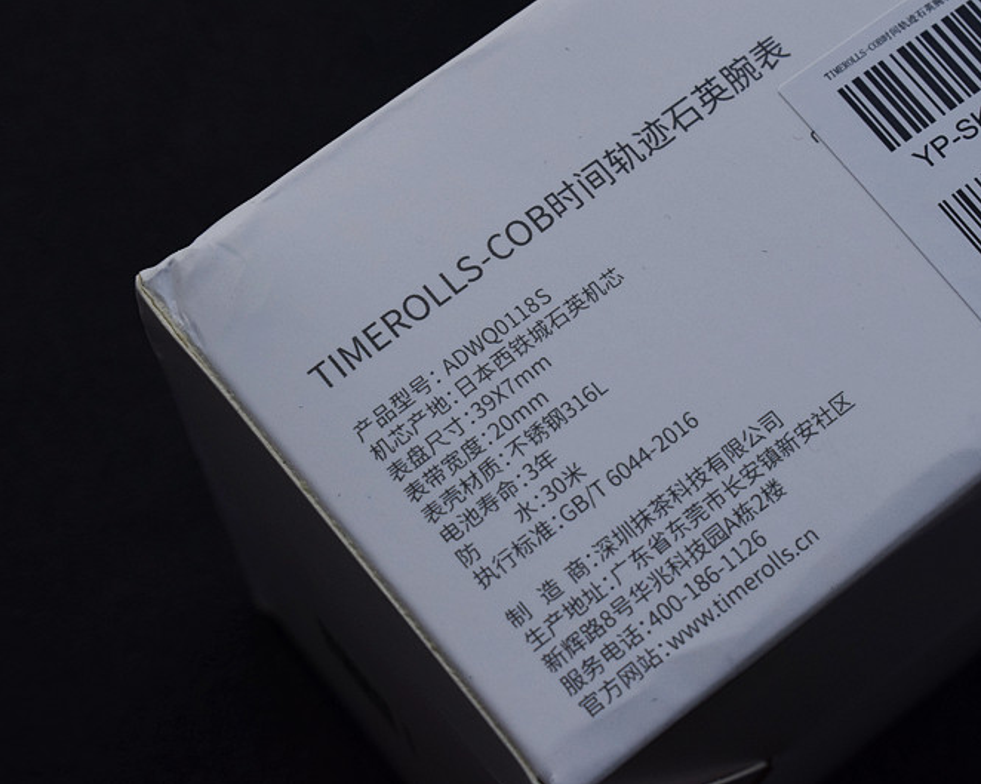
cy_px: 393
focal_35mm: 94
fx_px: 2715
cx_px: 591
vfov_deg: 16.4
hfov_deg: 20.5
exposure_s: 1/500
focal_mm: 55
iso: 800
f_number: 11
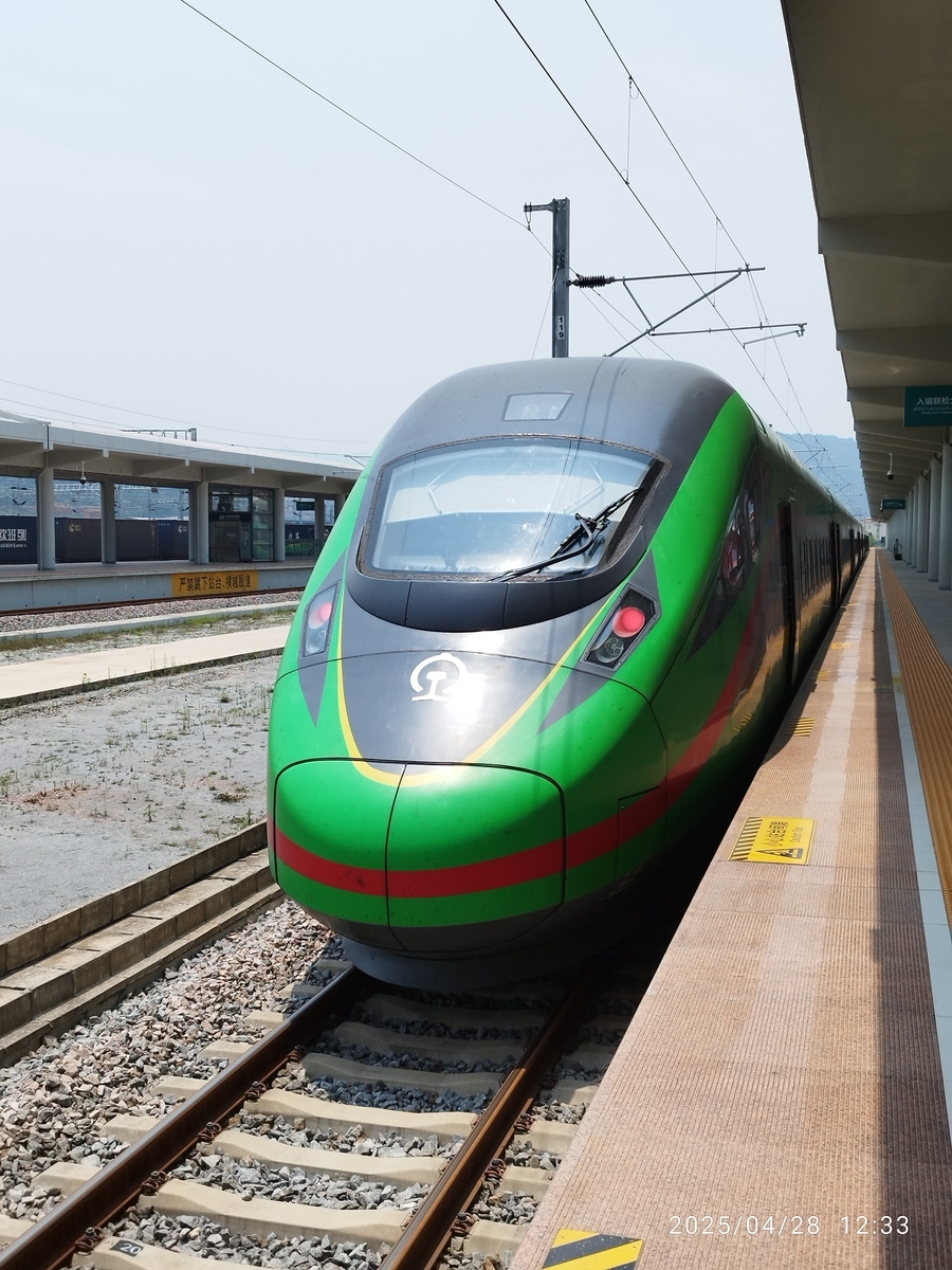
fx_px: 880
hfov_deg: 56.8
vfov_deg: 71.6
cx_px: 476
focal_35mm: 24
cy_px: 635
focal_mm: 5.89
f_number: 1.89
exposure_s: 1/968
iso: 50
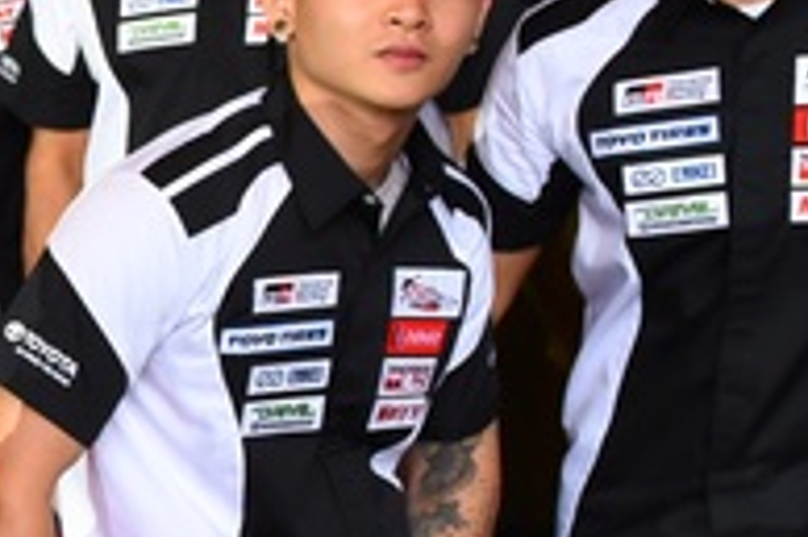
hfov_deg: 14.6
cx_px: -637
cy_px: 753
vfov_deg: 10.7
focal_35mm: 124
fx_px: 2781
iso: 800
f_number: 5
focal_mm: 24
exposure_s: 1/125
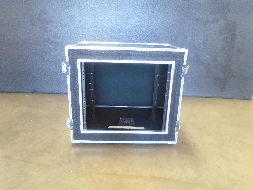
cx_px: 126
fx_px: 190
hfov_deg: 67.3
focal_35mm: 26
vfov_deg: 53.1
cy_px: 95
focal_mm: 4.6
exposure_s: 1/15
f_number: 3.2
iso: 400
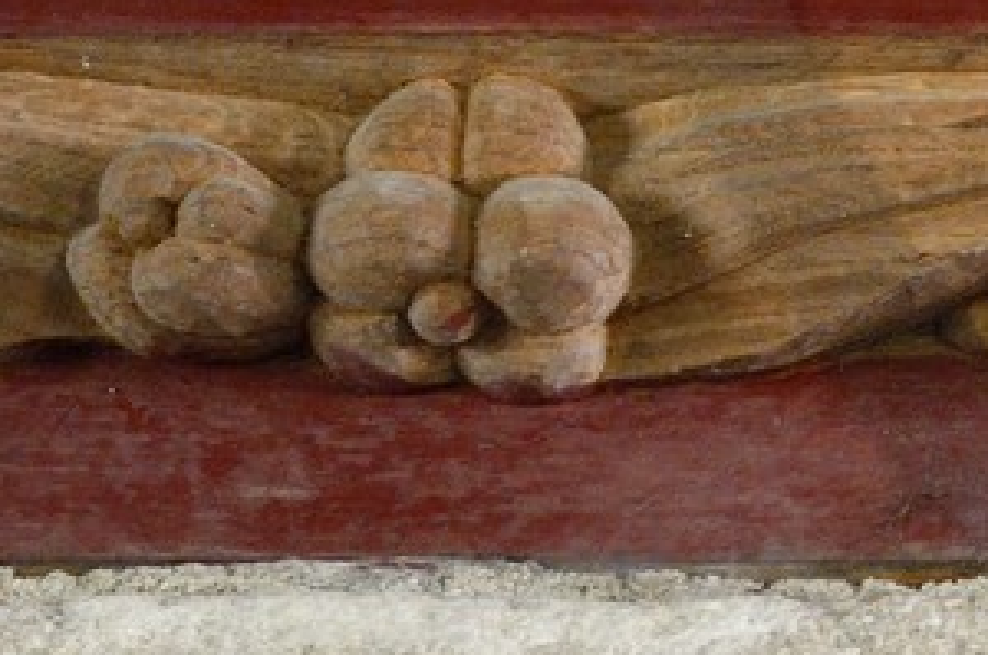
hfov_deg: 1.9
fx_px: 29263
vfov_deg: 1.3
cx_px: 1923
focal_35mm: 1068
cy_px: -421
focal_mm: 200
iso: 1600
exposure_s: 1/15
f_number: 3.5
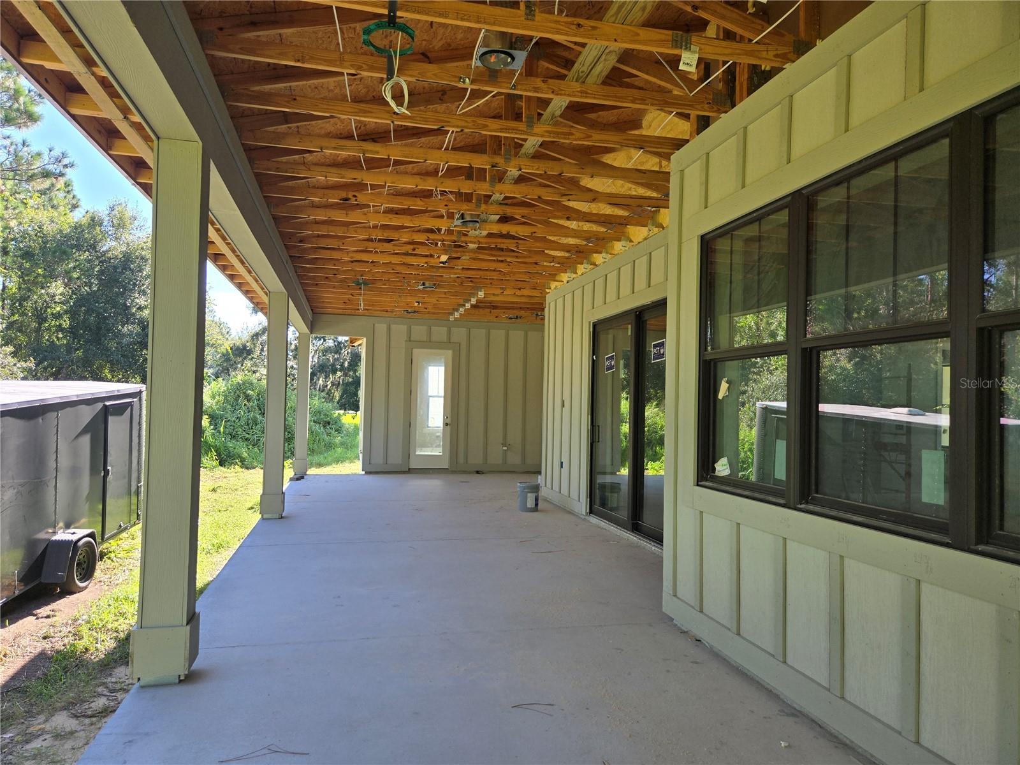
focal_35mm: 23
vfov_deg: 58.9
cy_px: 382
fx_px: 678
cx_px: 510
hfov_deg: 73.9
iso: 80
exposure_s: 1/773
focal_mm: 5.4
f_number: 1.8
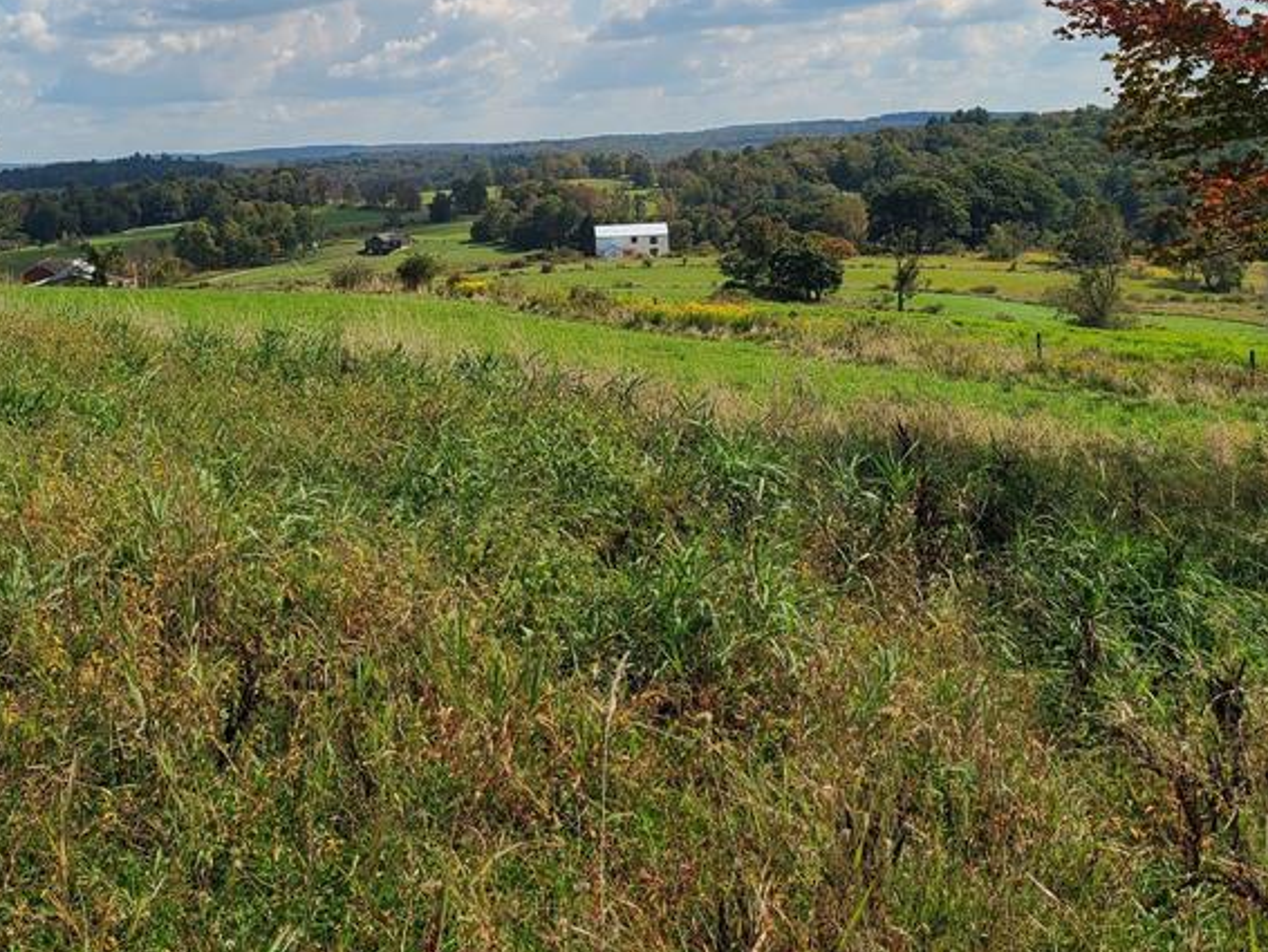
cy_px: 132
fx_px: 1722
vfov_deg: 29.8
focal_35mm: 47
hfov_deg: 40.3
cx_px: 522
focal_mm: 5.4
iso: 40
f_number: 1.8
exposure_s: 1/3687
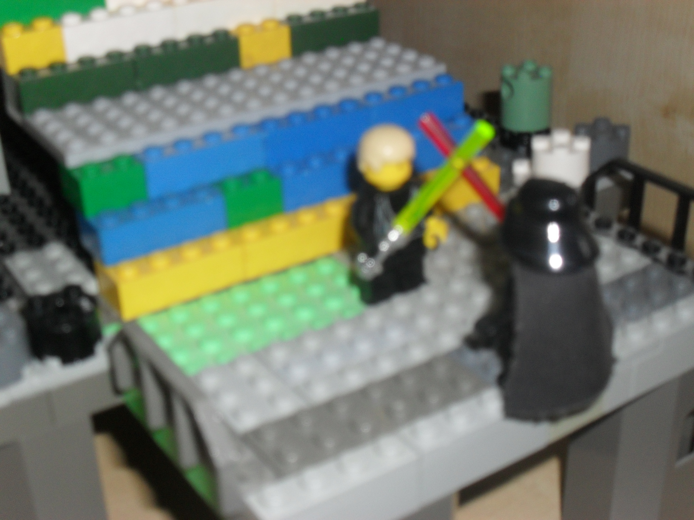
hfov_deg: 38.9
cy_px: 260
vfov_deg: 29.7
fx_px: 982
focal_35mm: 49
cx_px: 347
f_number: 3.9
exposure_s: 1/45
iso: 200
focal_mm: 8.7
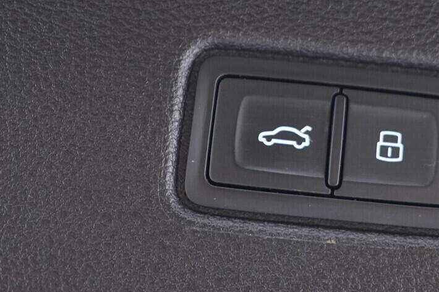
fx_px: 890
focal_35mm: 73
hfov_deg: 27.4
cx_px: 326
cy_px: 128
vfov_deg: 18.7
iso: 800
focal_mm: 24
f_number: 2.8
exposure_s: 1/40
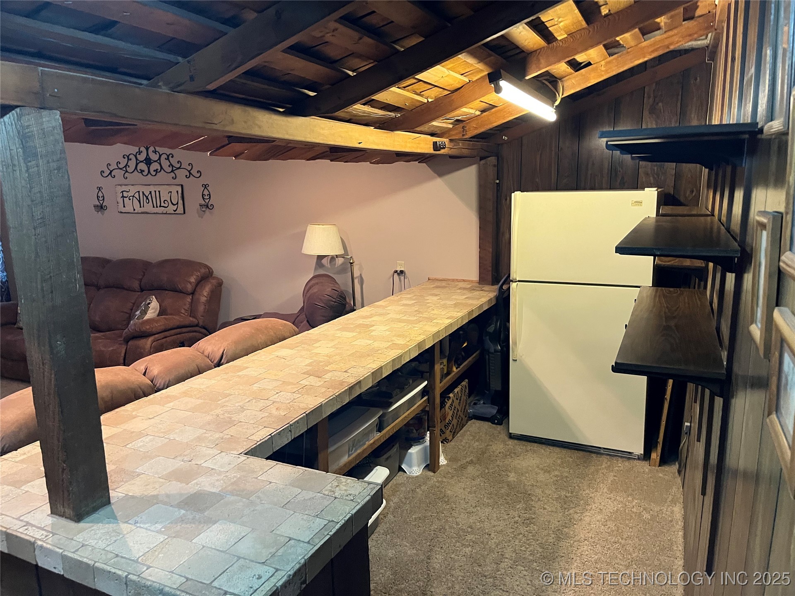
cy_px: 298
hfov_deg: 67.3
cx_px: 398
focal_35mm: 26
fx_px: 597
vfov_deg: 53.1
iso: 500
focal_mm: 5.1
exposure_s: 1/60
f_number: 1.6
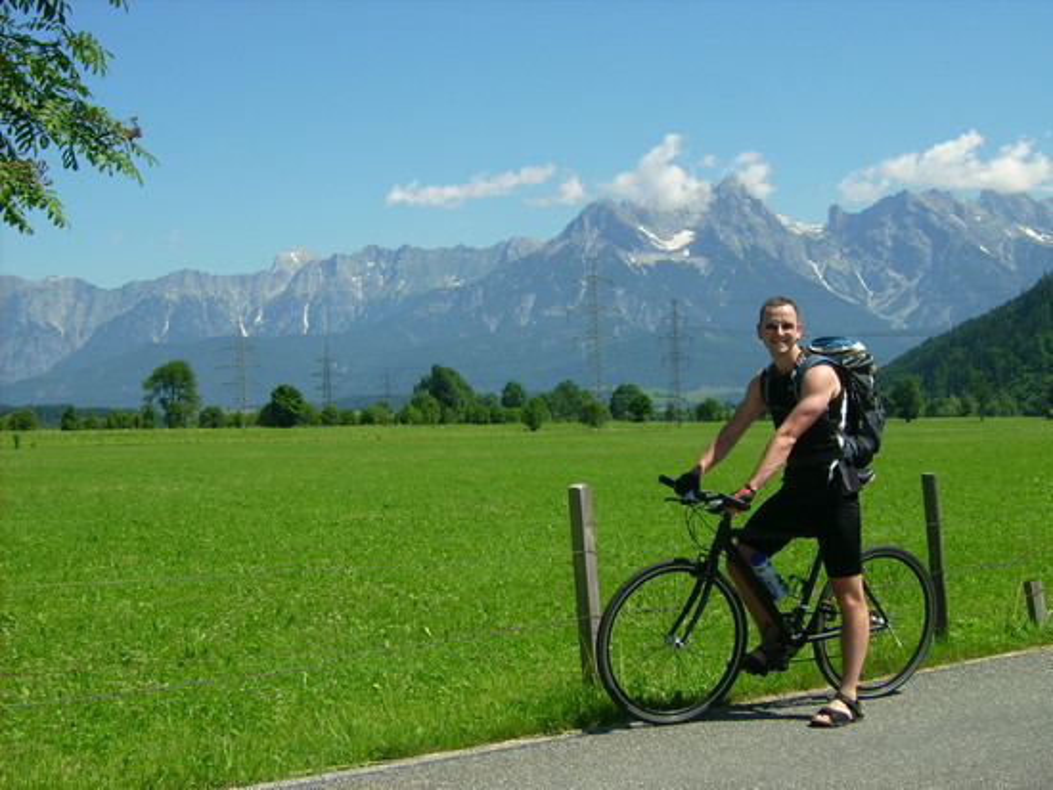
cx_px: 526
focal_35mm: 55
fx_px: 1674
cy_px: 395
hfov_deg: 34.9
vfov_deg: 26.6
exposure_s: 1/272
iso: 50
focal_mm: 9.16
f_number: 7.1
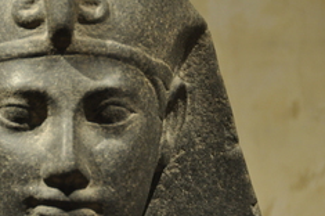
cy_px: 159
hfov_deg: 5.4
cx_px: 55
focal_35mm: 380
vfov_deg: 3.6
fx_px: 3425
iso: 1000
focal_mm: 135
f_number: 5.6
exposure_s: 1/30
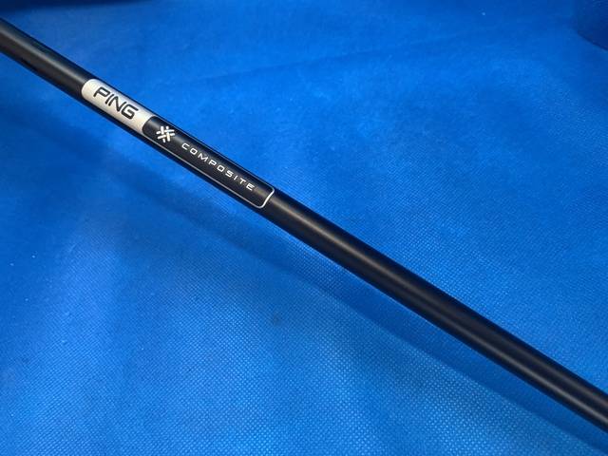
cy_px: 228
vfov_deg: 53.1
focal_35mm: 26
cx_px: 304
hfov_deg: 67.3
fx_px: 457
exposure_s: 1/60
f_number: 1.8
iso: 125
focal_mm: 4.25
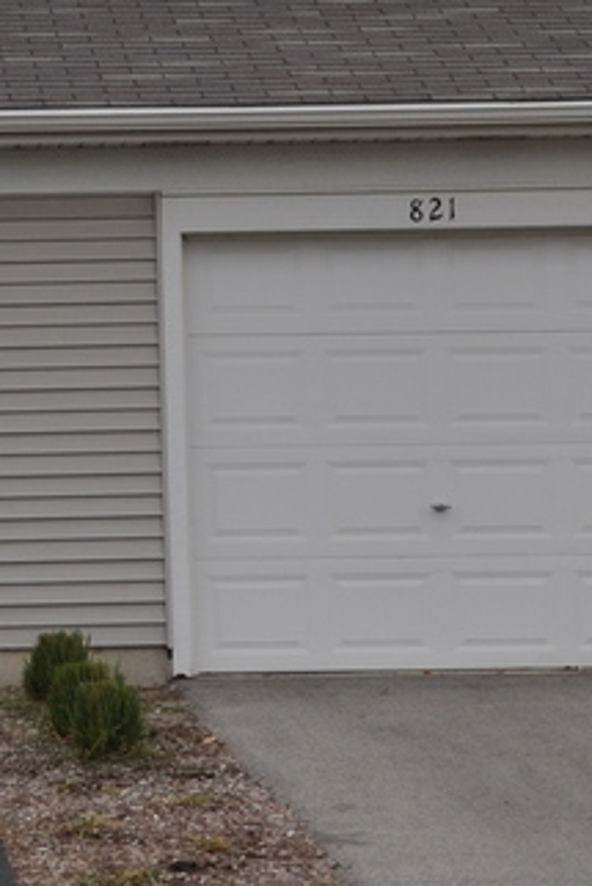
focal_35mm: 181
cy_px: -6
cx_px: -249
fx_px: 4460
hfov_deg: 7.5
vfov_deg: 11.2
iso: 200
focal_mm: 36
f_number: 7.1
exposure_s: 1/200
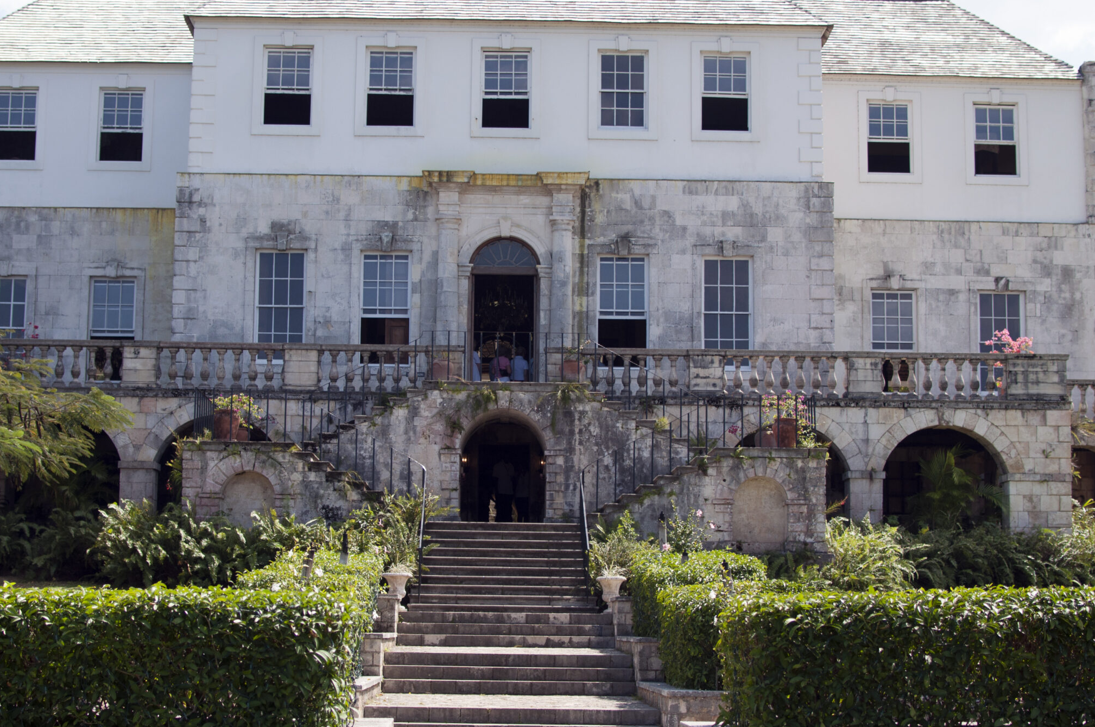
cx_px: 522
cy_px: 346
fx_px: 2024
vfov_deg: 20.4
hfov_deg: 30.3
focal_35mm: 67
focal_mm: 35
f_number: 2.8
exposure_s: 1/2000
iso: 200
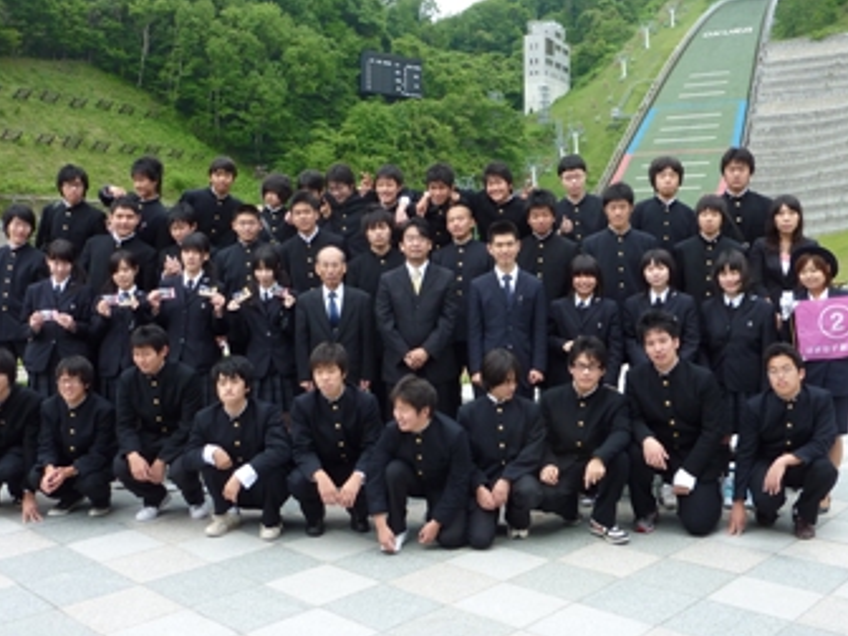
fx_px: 882
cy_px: 305
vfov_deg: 39.7
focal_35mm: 36
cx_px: 421
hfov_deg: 51.4
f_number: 4
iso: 80
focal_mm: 4.4
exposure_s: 1/125
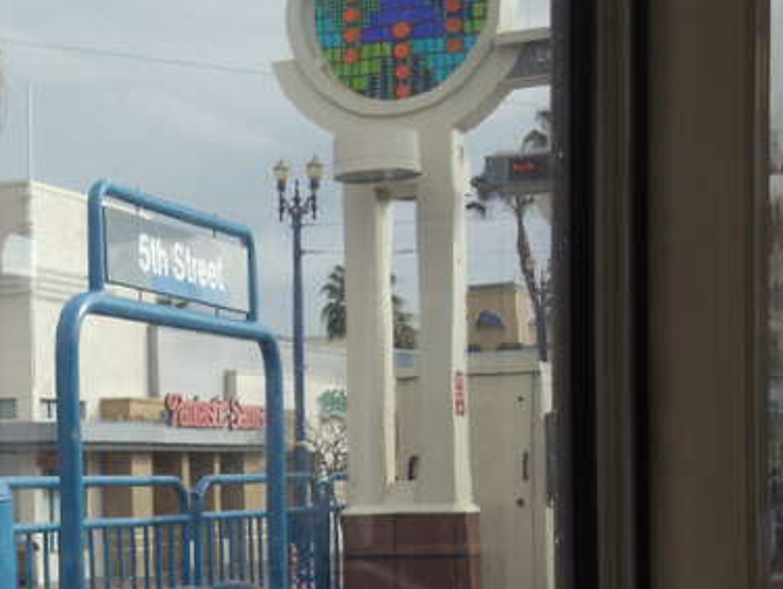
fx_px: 2943
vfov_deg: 11.3
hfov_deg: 15.0
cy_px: 535
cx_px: 79
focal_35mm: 130
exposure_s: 1/200
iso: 100
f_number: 4.1
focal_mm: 8.3
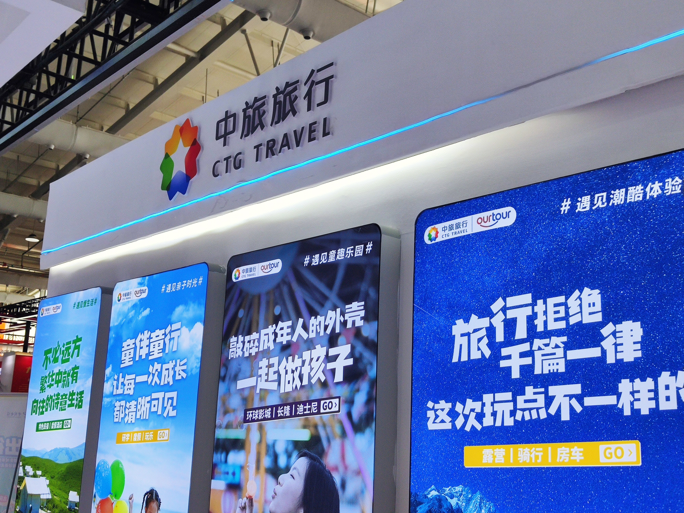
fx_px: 731
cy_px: 256
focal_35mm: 37
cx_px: 342
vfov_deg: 38.7
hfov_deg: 50.1
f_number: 1.75
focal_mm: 4.75
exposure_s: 1/440
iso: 112
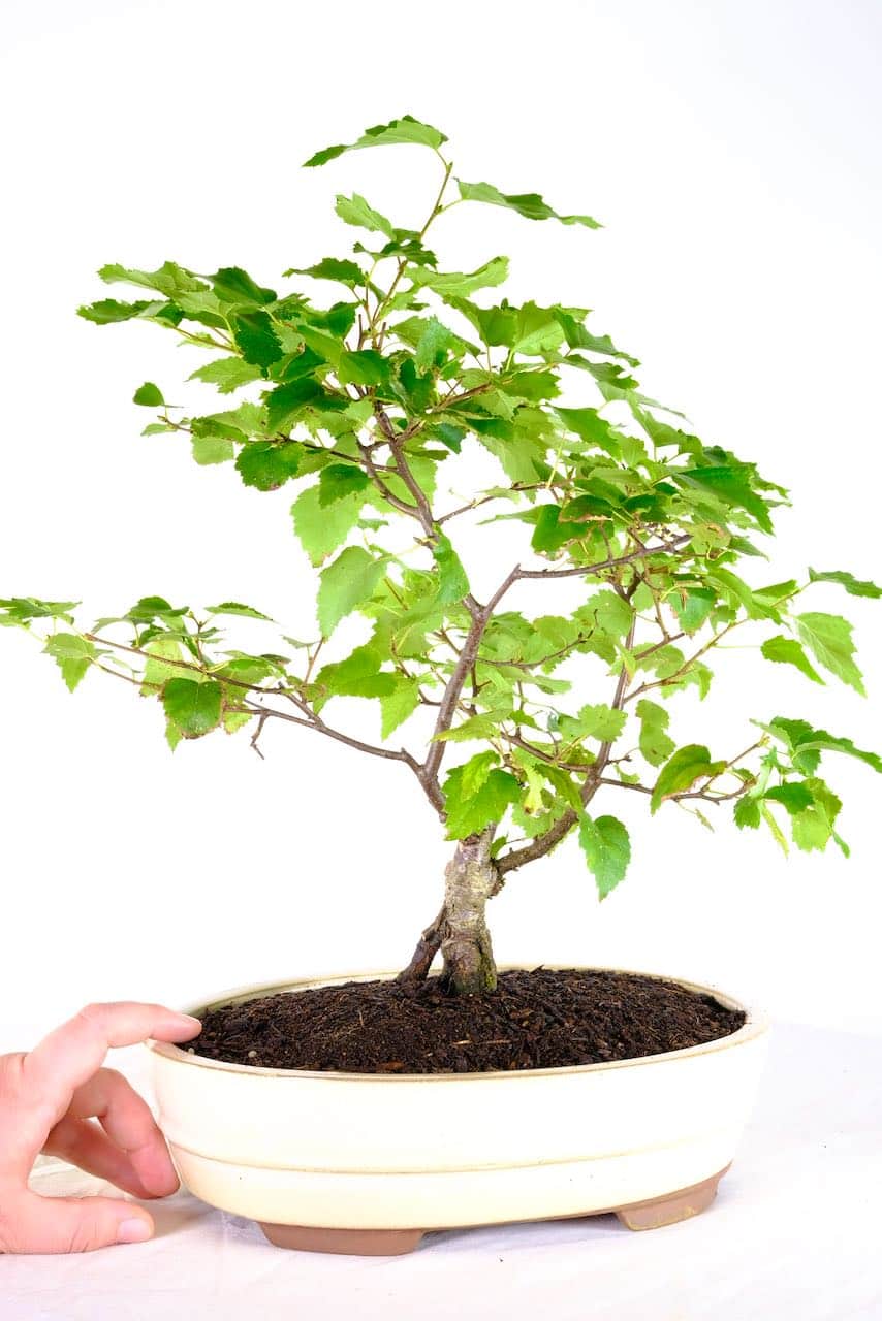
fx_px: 3085
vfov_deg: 24.2
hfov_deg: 16.3
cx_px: 441
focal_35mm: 84
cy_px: 660
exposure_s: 1/13
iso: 500
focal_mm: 56.2
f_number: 10
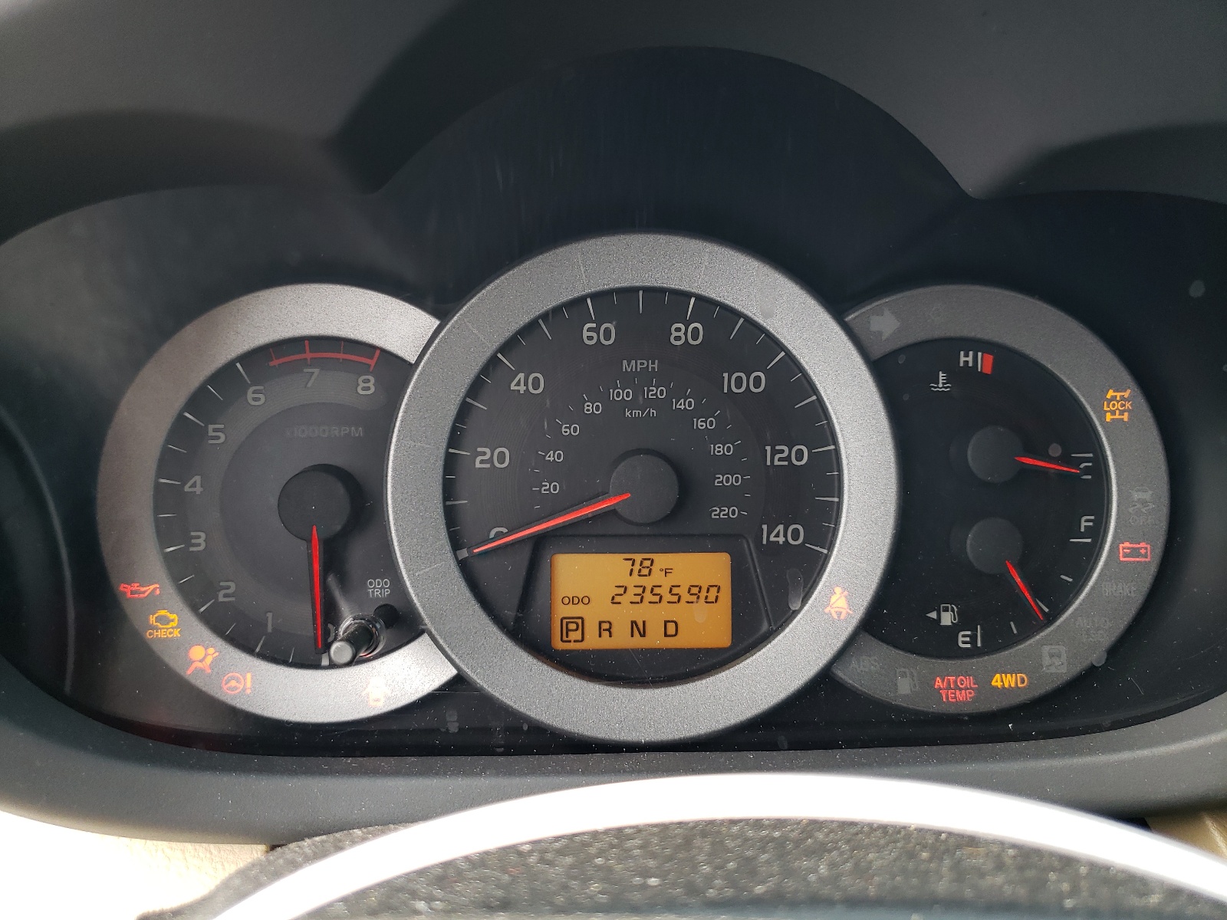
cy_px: 460
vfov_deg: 53.1
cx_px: 614
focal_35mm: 26
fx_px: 922
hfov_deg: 67.3
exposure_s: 1/120
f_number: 1.5
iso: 70
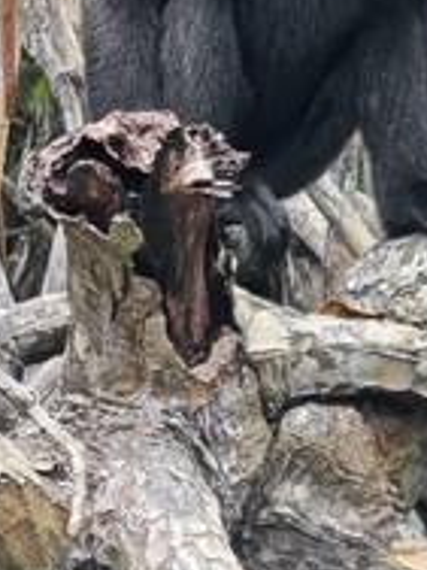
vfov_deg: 4.0
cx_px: 170
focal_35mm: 490
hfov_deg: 3.0
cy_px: 146
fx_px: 8059
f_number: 2.6
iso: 1000
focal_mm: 15.38
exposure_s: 1/500
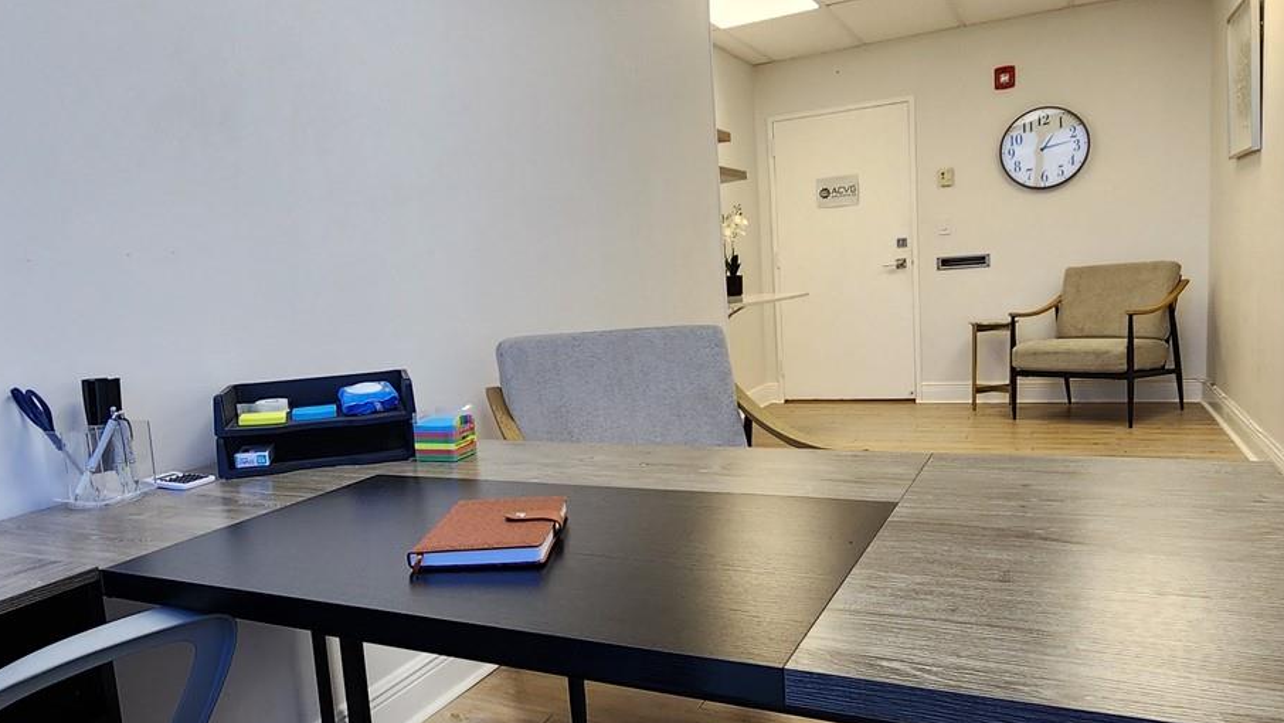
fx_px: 851
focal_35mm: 25
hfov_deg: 73.6
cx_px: 548
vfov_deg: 45.9
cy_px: 417
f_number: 2.2
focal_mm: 2.2
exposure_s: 1/60
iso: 80
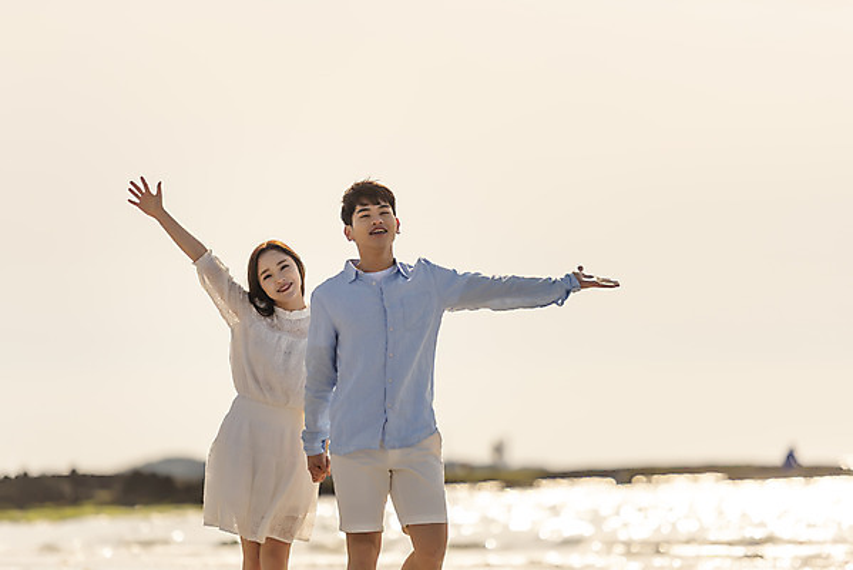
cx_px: 426
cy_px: 285
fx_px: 4030
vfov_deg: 8.1
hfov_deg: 12.1
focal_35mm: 170
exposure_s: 1/6400
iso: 100
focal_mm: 170
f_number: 2.8
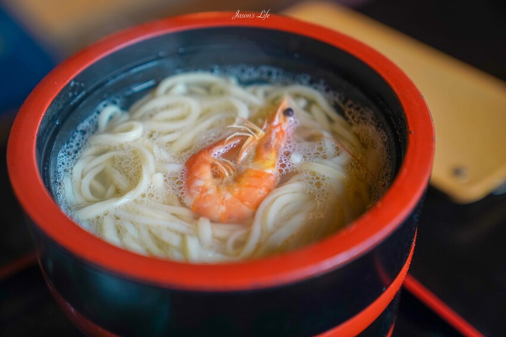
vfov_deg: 19.4
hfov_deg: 28.9
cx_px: 253
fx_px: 983
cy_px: 168
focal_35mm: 70
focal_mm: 70
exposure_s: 1/80
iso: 250
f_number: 2.8
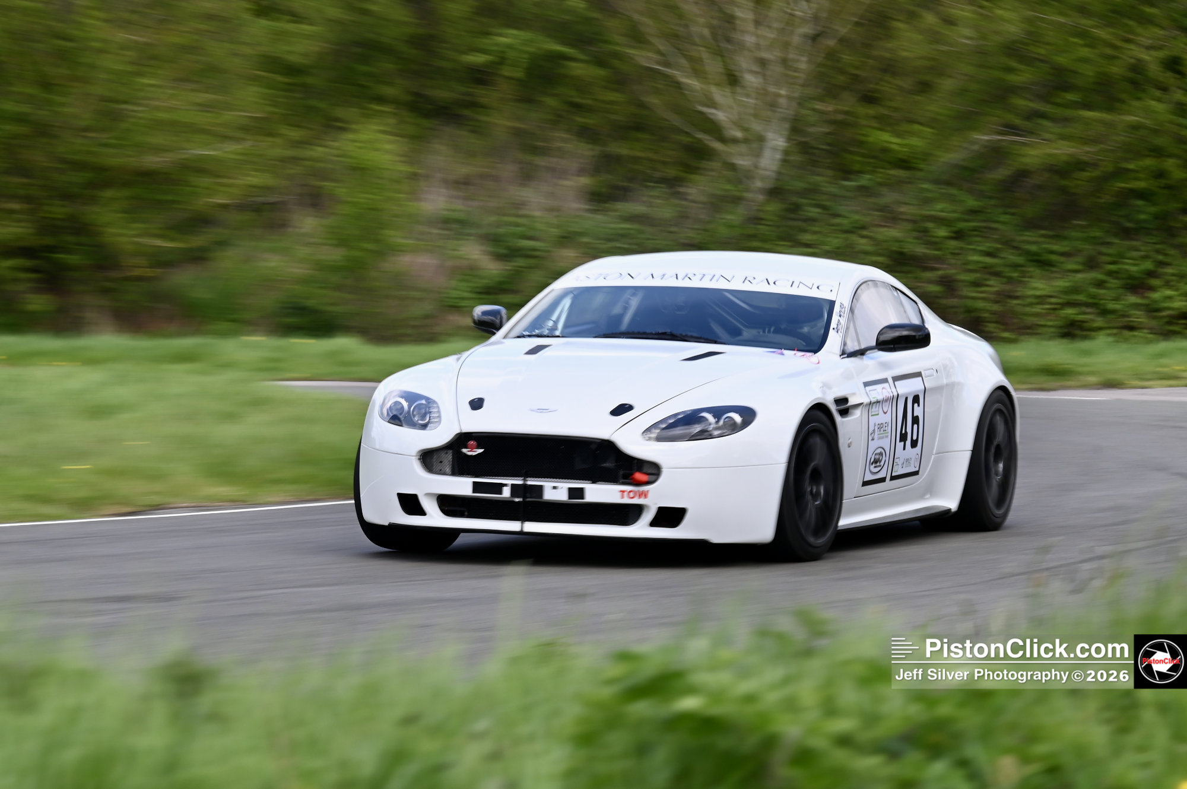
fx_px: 4447
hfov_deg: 15.2
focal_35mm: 135
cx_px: 594
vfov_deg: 10.1
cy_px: 394
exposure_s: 1/60
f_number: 13
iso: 100
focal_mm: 135
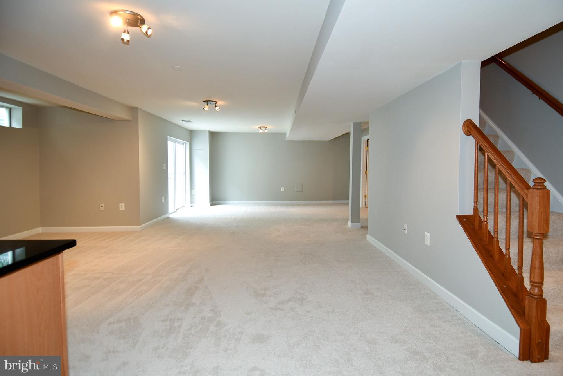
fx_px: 281
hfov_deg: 90.0
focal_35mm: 18
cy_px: 188
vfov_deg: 67.4
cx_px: 282
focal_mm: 12
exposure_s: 1/60
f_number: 4
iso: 250
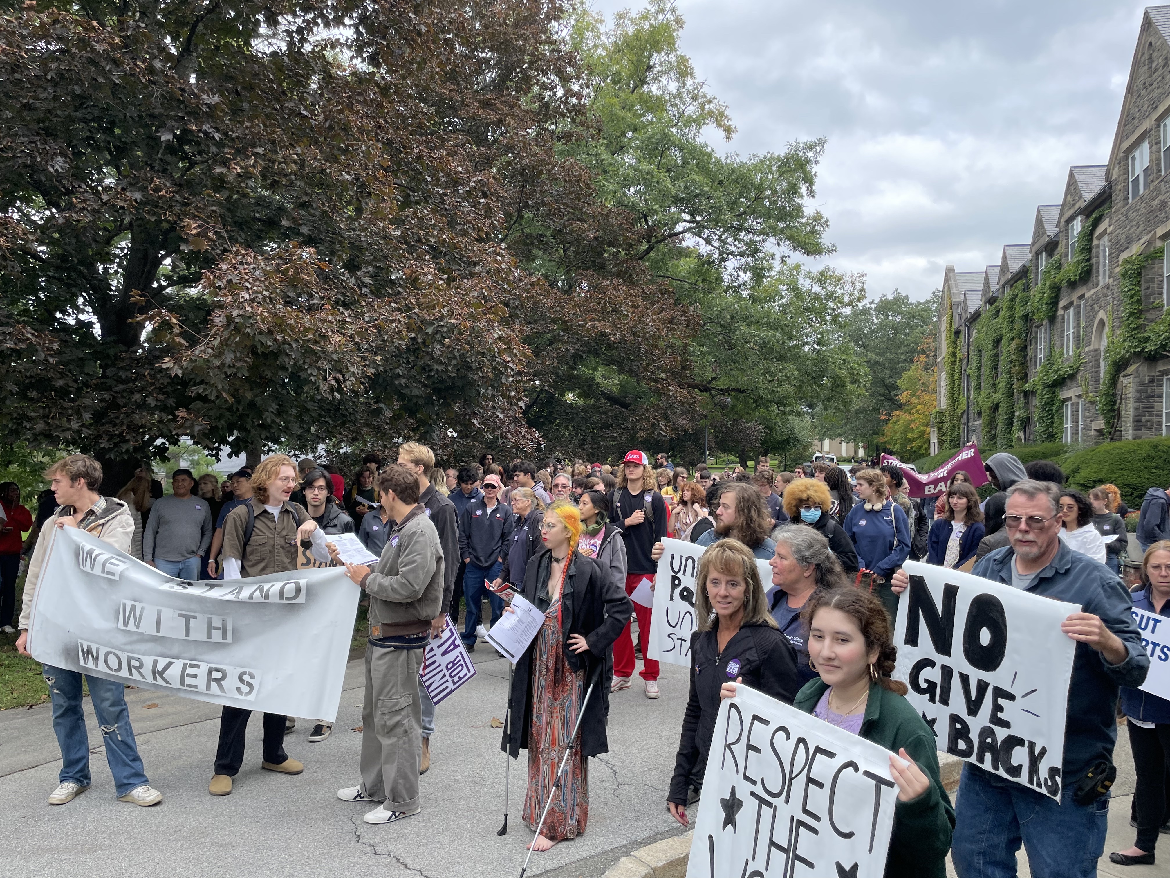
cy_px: 439
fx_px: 879
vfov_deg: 53.1
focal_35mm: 26
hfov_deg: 67.3
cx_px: 585
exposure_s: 1/658
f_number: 1.6
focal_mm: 4.2
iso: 32
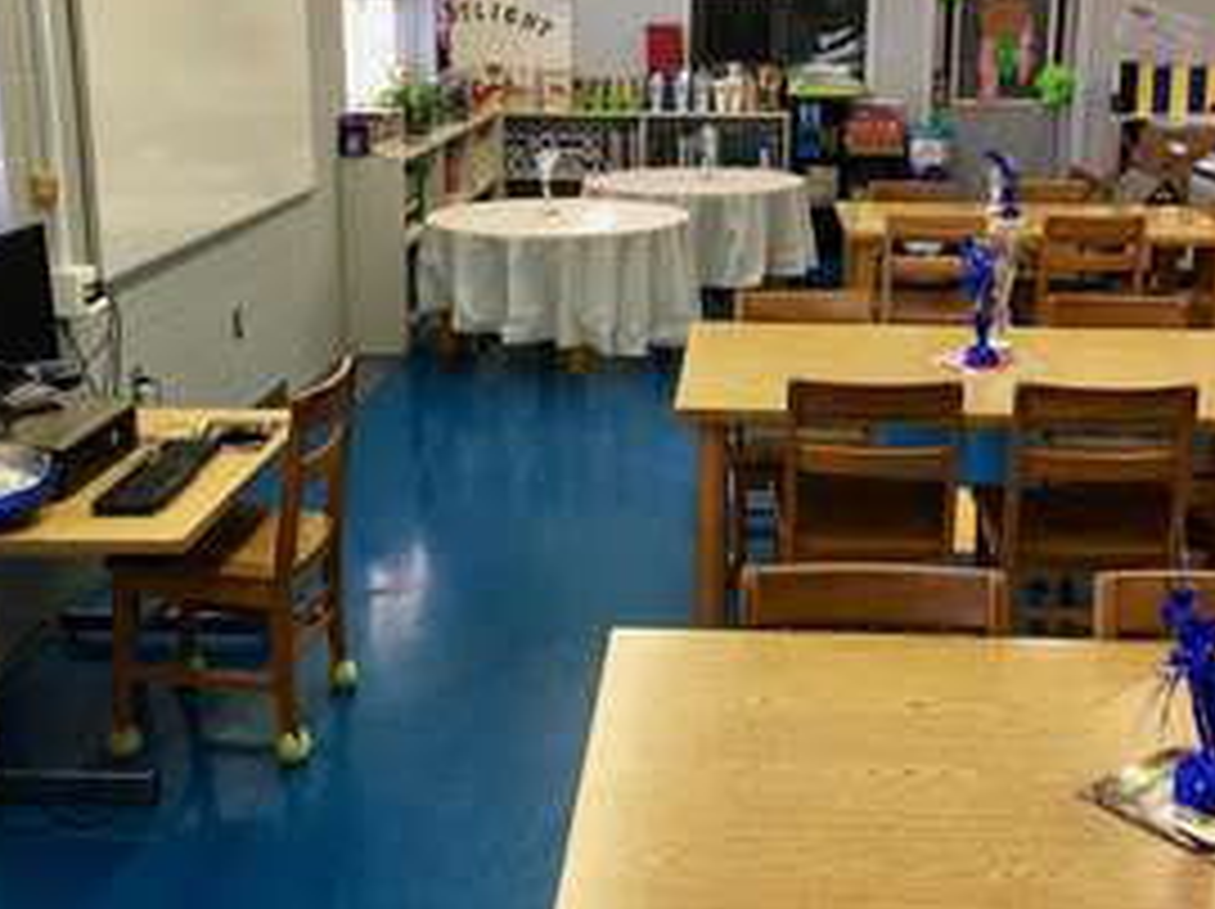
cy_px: 328
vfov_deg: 33.3
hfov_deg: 43.9
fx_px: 1508
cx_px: 652
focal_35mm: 43
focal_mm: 4.15
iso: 32
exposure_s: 1/15
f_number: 2.2
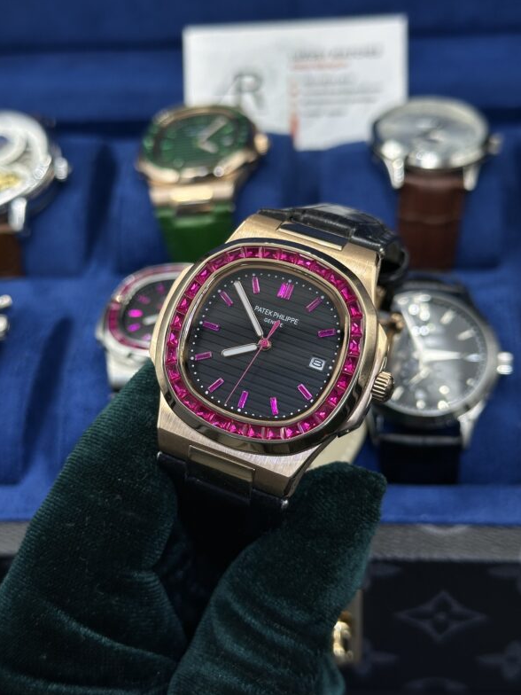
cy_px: 351
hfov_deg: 29.7
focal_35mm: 49
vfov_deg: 38.9
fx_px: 983
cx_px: 263
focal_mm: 6.86
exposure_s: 1/532
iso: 64
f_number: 1.78
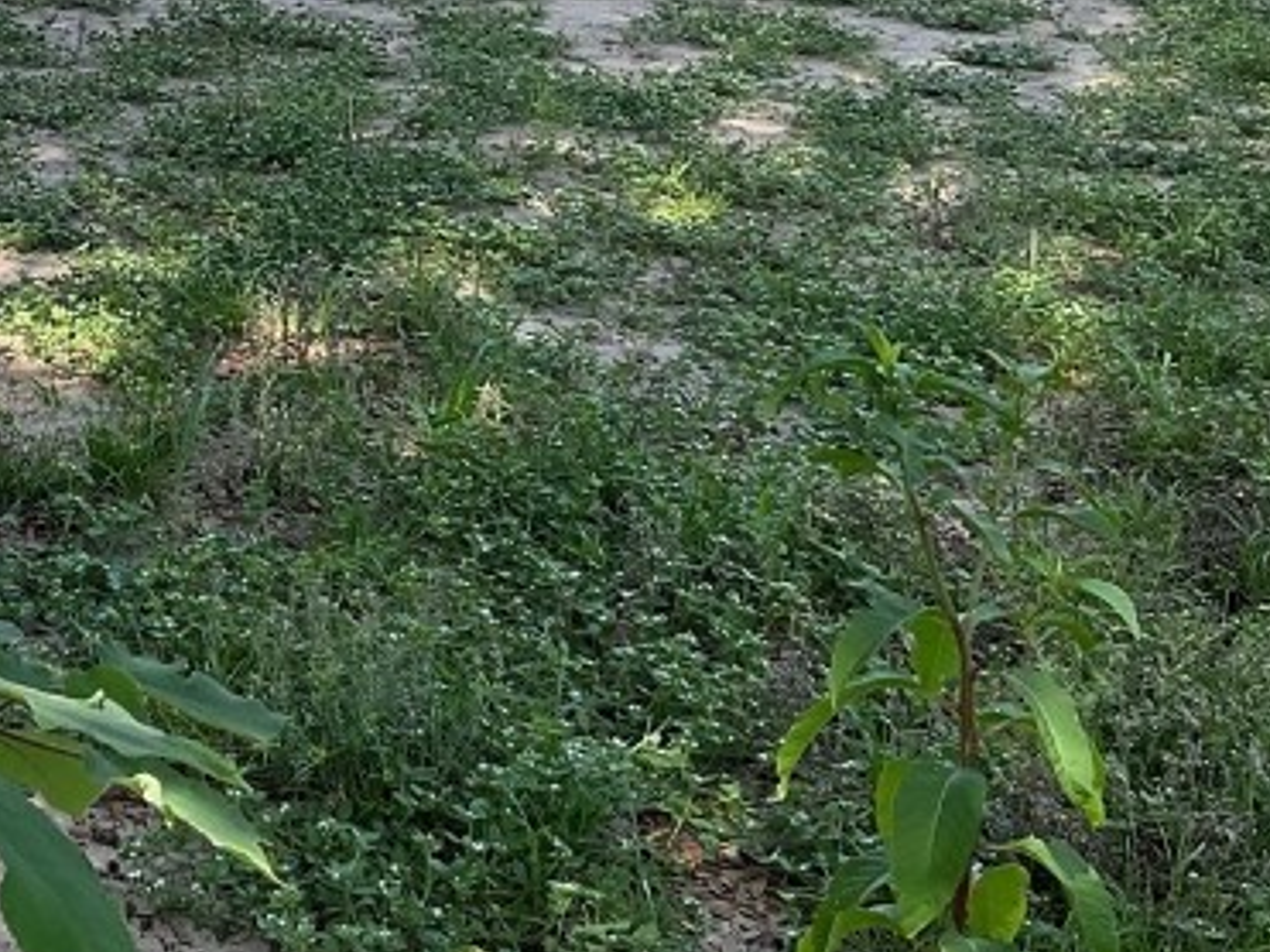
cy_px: 21
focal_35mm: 80
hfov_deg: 23.6
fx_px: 2934
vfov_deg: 18.0
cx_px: 79
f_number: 1.8
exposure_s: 1/842
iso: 16
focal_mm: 3
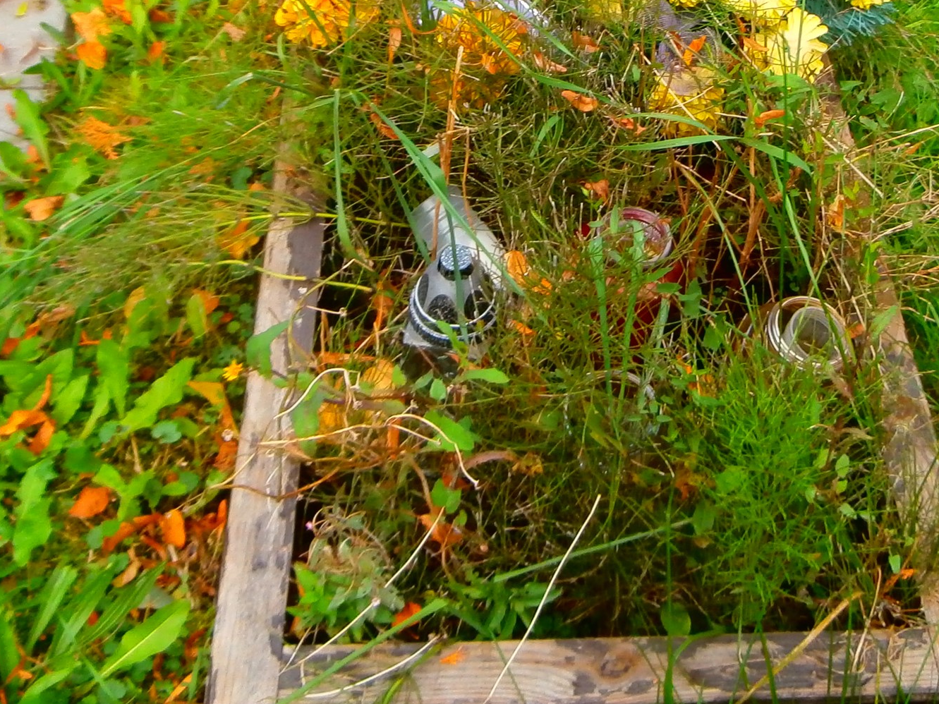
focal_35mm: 54
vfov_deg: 26.0
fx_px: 1465
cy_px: 49
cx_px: 598
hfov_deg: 35.3
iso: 100
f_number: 3
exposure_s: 1/200
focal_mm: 4.2
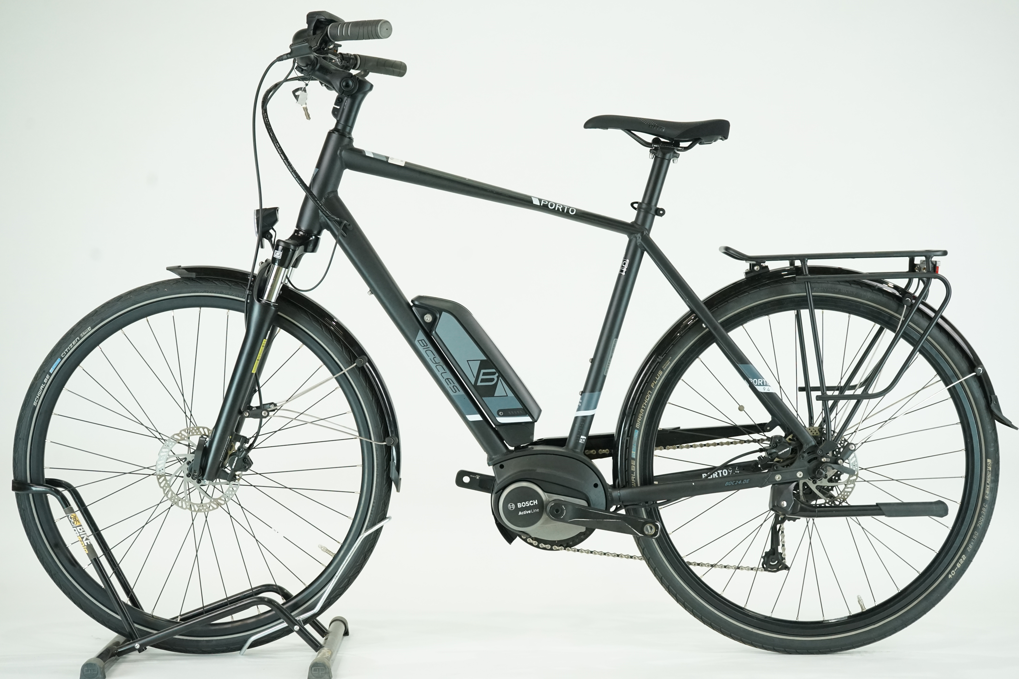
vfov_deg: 24.2
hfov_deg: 35.6
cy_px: 340
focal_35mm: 56
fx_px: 1585
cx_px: 510
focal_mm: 56
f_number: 6.3
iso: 2500
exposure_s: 1/200
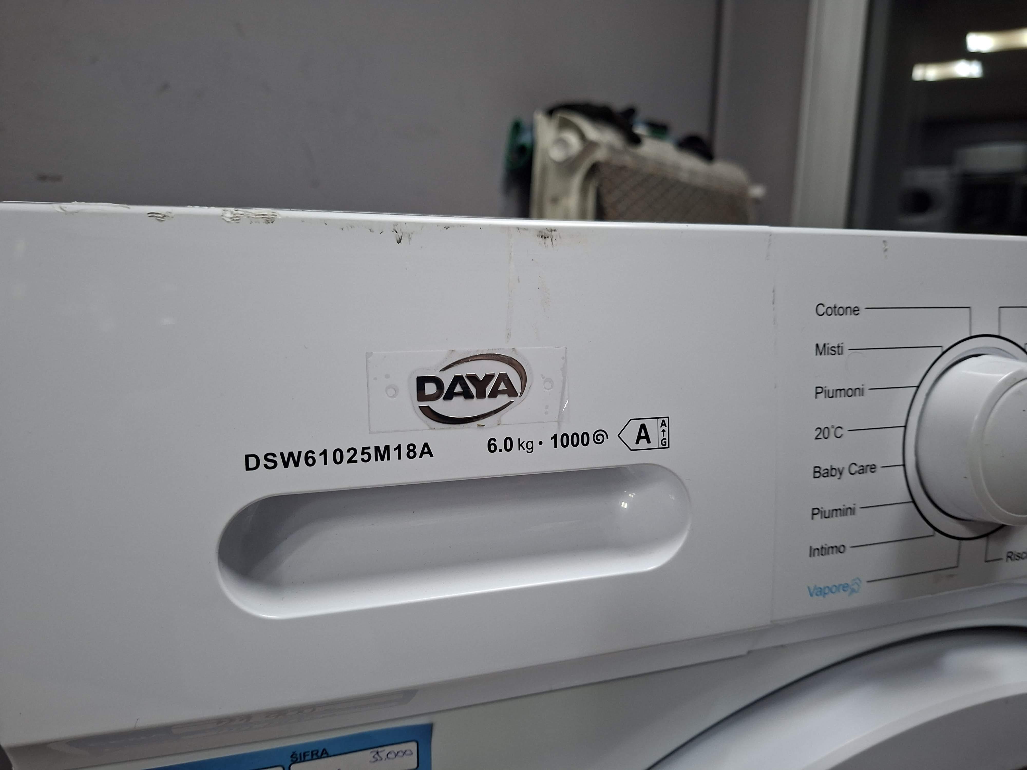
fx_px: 682
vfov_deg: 58.9
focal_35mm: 23
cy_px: 385
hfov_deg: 73.9
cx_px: 514
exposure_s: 1/50
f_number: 1.8
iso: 250
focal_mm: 5.54
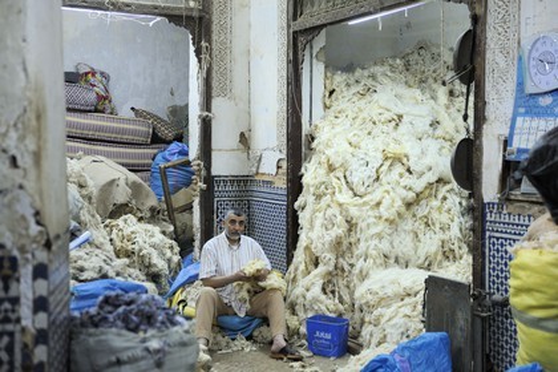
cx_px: 279
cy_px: 186
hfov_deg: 41.1
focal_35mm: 48
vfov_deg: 28.1
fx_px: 744
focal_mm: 48
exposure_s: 1/30
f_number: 3.2
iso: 800
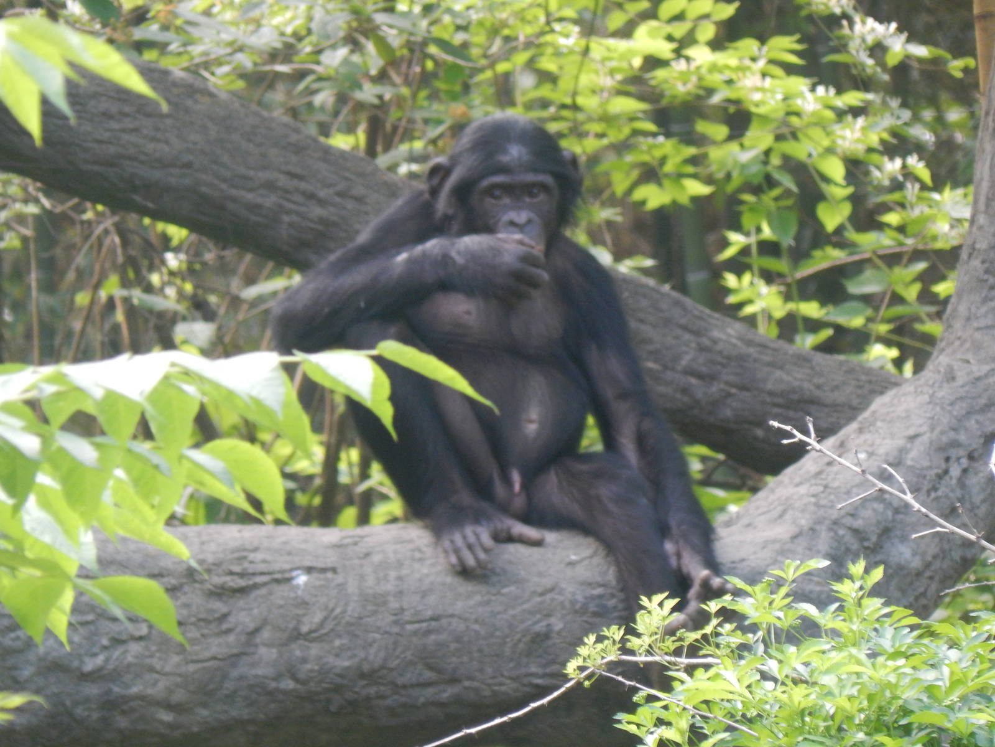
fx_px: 17131
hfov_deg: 3.3
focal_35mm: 596
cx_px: 498
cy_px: 374
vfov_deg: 2.5
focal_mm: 107.1
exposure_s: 1/80
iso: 400
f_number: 5.8
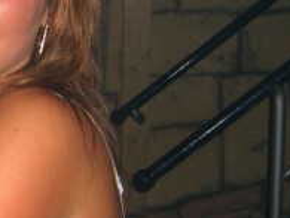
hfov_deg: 15.9
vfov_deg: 12.6
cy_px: 85
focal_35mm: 117
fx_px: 980
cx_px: -103
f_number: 2.8
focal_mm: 7.9
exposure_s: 1/60
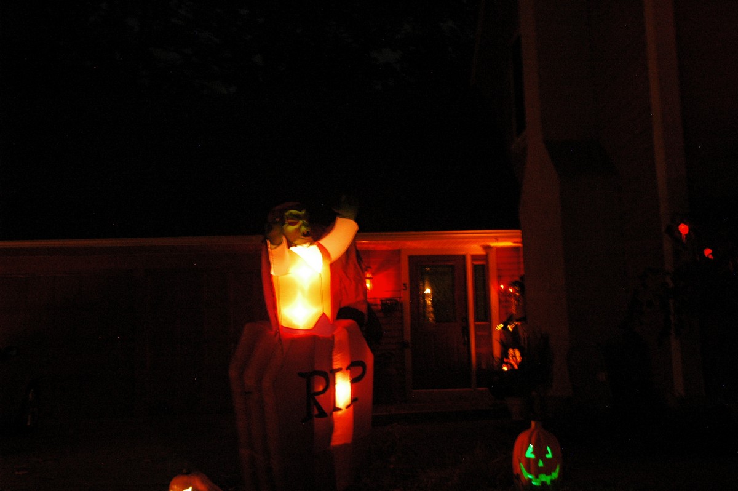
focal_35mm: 44
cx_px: 369
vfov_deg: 30.8
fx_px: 891
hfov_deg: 45.0
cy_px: 246
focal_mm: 29
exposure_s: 1/2
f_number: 5.6
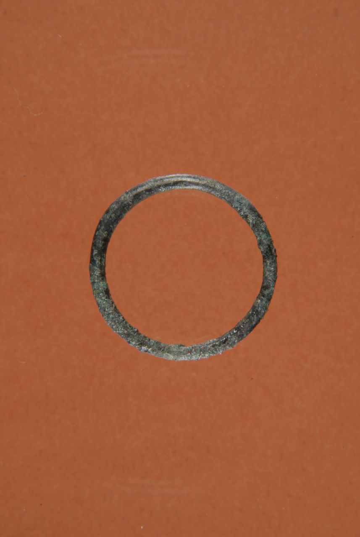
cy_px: 268
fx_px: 1907
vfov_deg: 16.1
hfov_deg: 10.8
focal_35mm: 128
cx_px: 180
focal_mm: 85
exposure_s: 2.5
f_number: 32
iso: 100
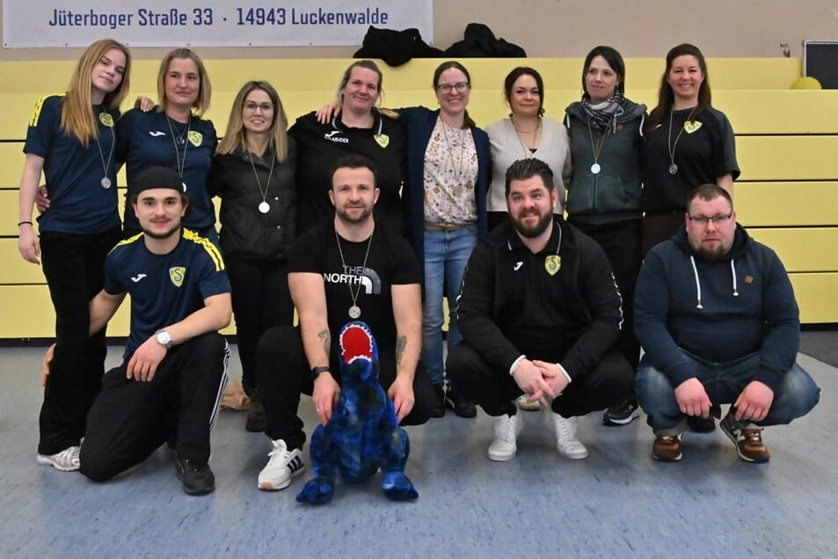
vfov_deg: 42.3
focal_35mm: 31
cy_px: 280
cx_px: 419
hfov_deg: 60.3
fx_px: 721
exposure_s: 1/800
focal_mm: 31
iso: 8000
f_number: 3.5
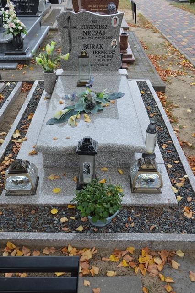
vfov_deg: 53.2
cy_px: 146
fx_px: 293
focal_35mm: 36
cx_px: 98
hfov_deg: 36.8
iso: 280
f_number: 5.6
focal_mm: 24
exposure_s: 1/125
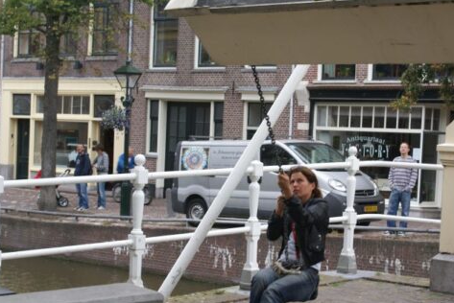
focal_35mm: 86
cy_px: 191
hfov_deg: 23.7
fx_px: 1081
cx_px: 252
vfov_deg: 16.0
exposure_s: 1/80
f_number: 5.6
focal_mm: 45
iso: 125
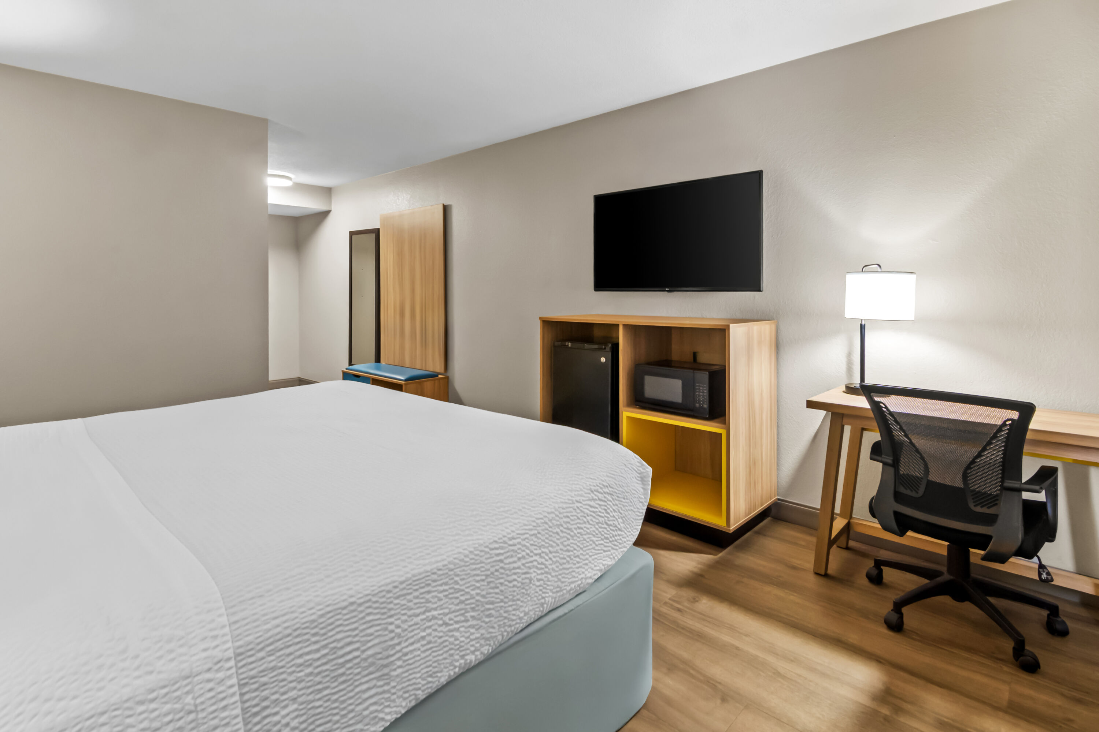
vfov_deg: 72.1
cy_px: 366
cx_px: 550
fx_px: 504
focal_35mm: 16
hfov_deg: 95.0
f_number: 8
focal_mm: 11
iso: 800
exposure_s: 1/3
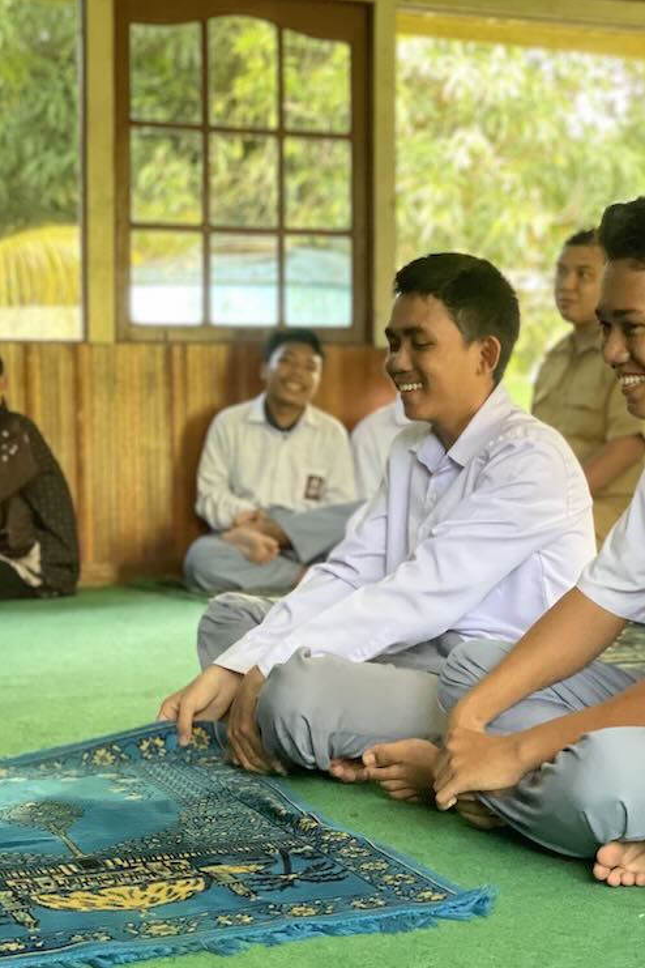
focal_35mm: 73
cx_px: 526
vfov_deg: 27.7
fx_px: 1962
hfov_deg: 18.5
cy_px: 486
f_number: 2
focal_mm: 6
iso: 200
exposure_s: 1/122
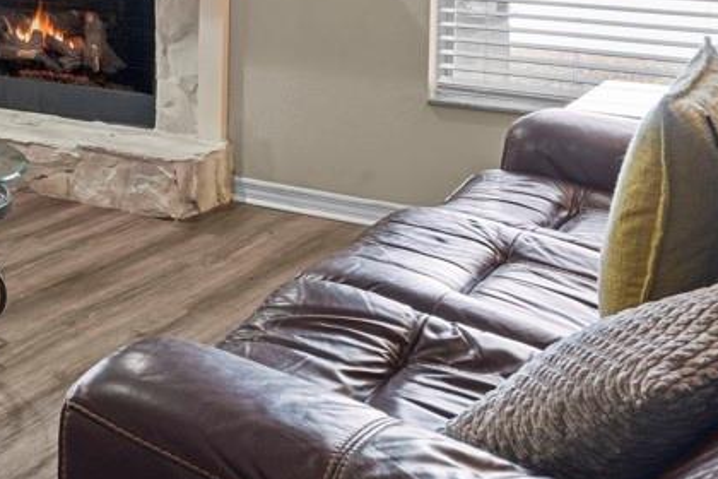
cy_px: -98
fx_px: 1217
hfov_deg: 27.1
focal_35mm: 61
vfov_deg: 20.8
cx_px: -239
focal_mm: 16
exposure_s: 4
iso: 250
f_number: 9
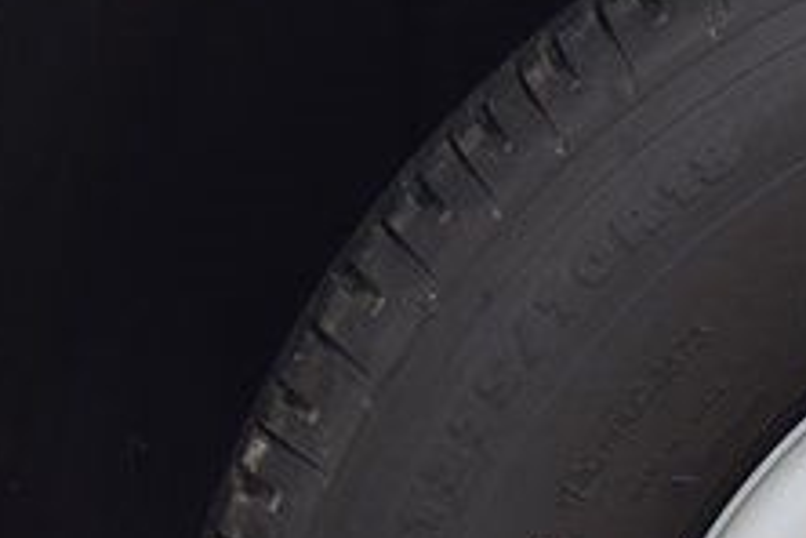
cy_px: 900
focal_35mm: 263
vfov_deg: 5.2
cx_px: 1253
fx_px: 5888
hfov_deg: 7.7
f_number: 6.3
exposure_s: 1/15
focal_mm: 38
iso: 640
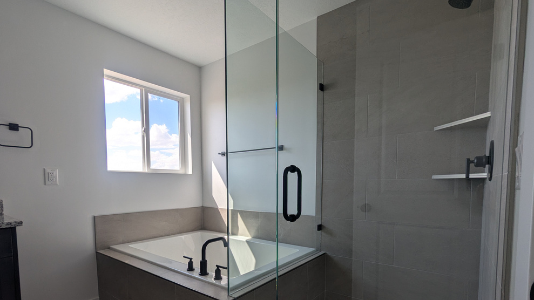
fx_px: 255
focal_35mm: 18
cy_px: 200
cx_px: 262
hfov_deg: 92.7
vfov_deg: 59.6
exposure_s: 1/441
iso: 45
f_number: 2.2
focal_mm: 2.35
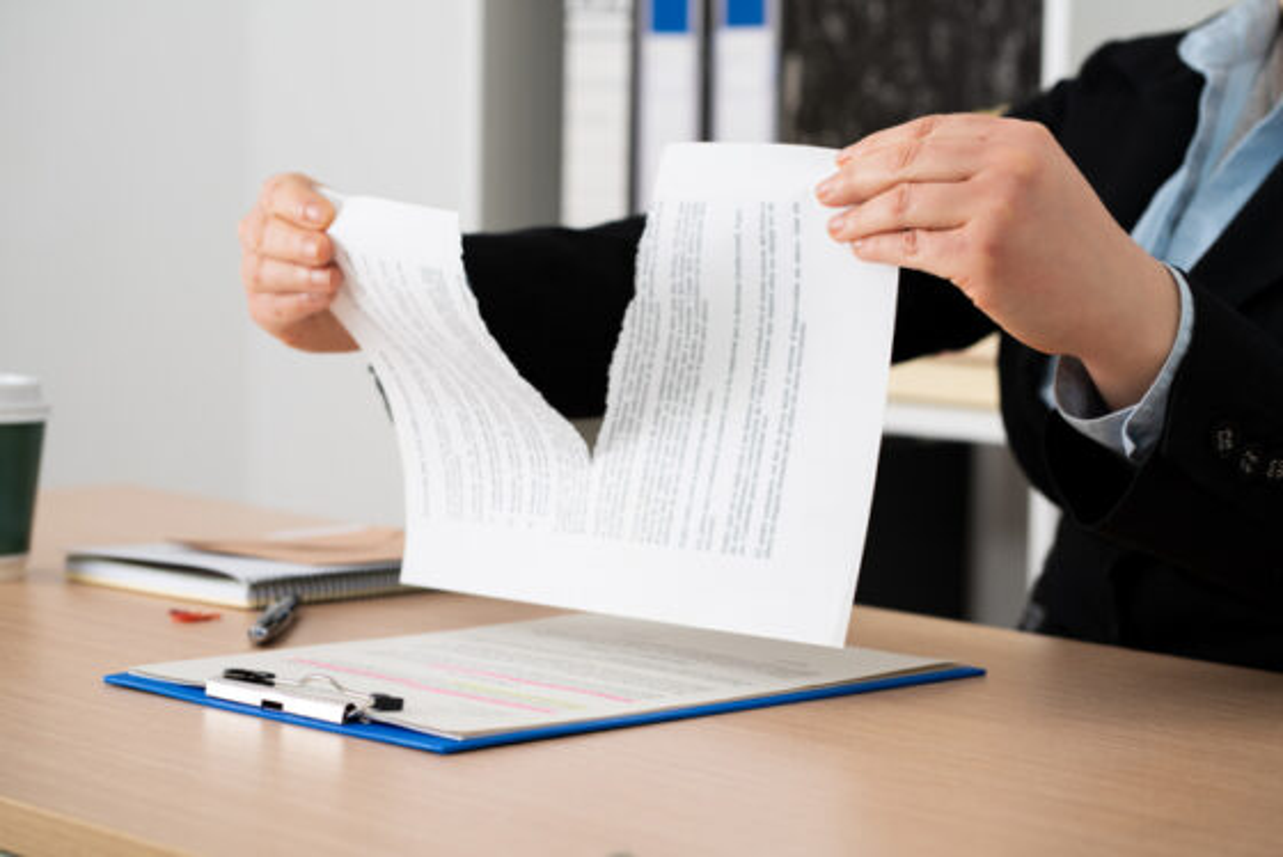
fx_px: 3031
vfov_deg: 16.1
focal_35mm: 85
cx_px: 642
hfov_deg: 23.9
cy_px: 428
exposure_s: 1/125
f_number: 5.6
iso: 100
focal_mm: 85
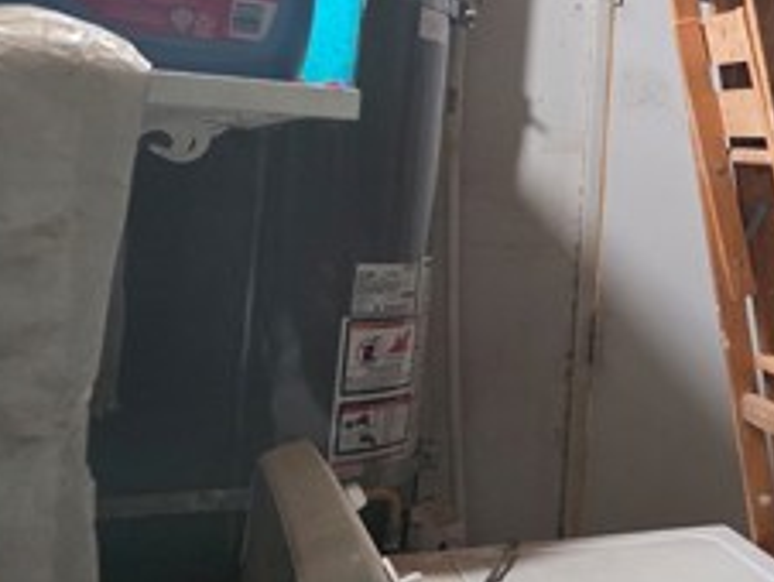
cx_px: 1072
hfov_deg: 24.8
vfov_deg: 22.5
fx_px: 1455
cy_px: 157
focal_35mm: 65
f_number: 1.7
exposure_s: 1/120
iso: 1600
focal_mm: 6.3
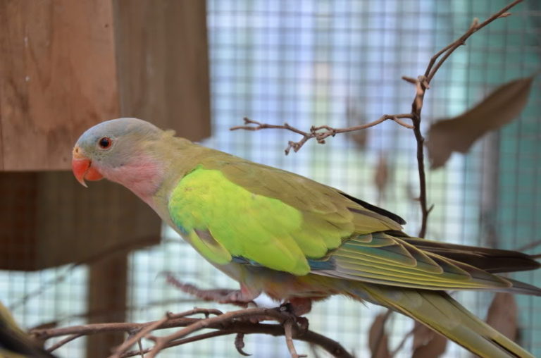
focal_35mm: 93
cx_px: 270
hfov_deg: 22.0
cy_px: 179
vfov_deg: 14.6
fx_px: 1394
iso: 400
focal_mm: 62
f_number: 5.3
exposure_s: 1/320
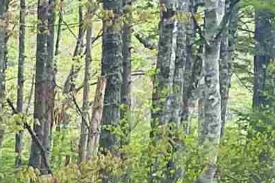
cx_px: -585
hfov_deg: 8.2
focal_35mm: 210
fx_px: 1604
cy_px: 622
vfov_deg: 5.9
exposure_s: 1/121
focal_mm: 4.2
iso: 50
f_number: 1.6
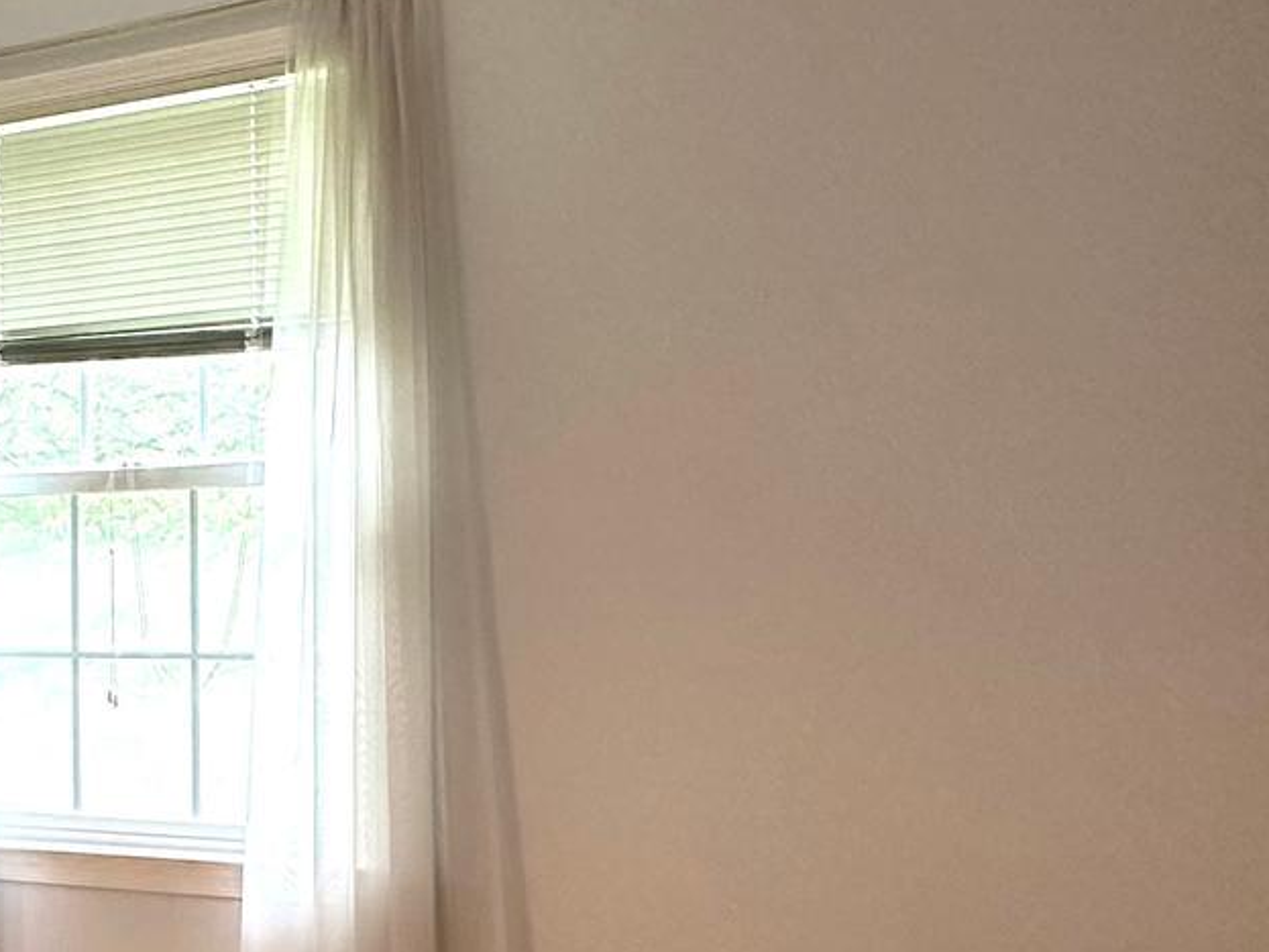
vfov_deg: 31.4
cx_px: 134
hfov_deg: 38.5
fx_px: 1686
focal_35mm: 46
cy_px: 597
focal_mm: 2.22
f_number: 2.2
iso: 400
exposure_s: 1/60
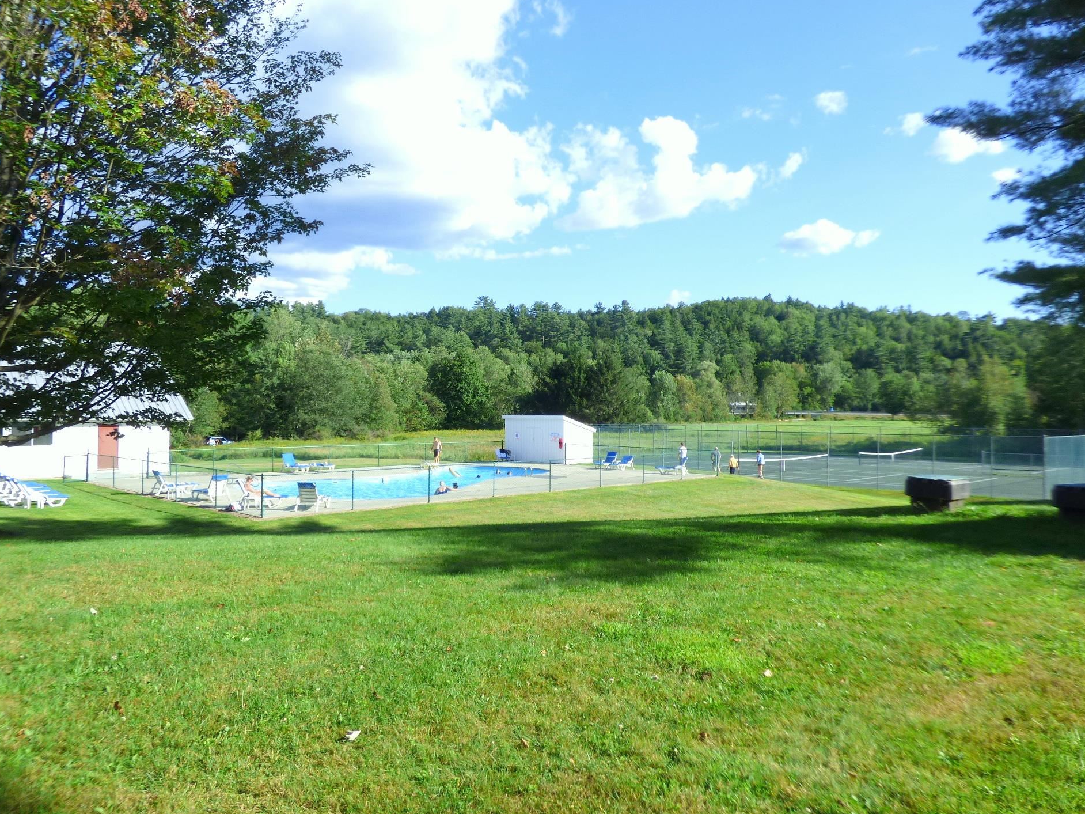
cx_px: 507
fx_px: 784
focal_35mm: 25
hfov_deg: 69.3
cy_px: 392
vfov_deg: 54.9
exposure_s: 1/1000
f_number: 3
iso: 100
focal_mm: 4.11
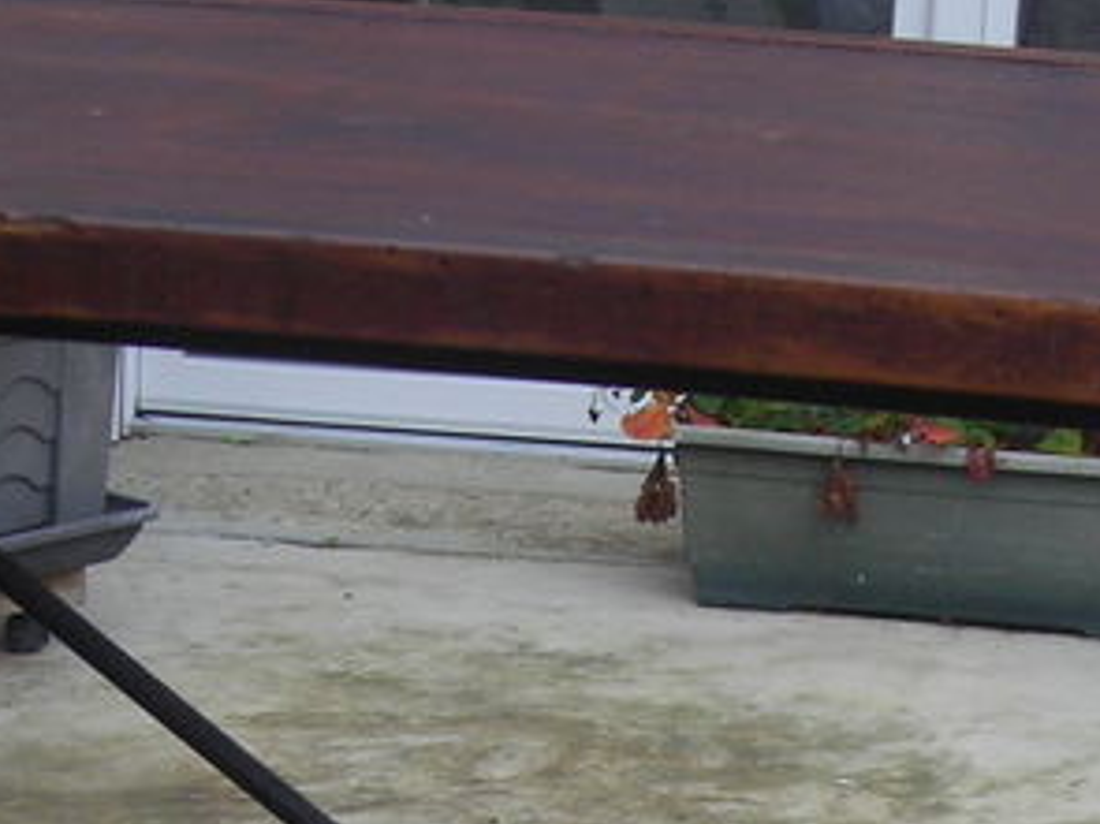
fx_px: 4098
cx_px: 832
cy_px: 1186
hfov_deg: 15.2
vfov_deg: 11.1
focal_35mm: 129
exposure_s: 1/122
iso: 50
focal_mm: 6.3
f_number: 3.2
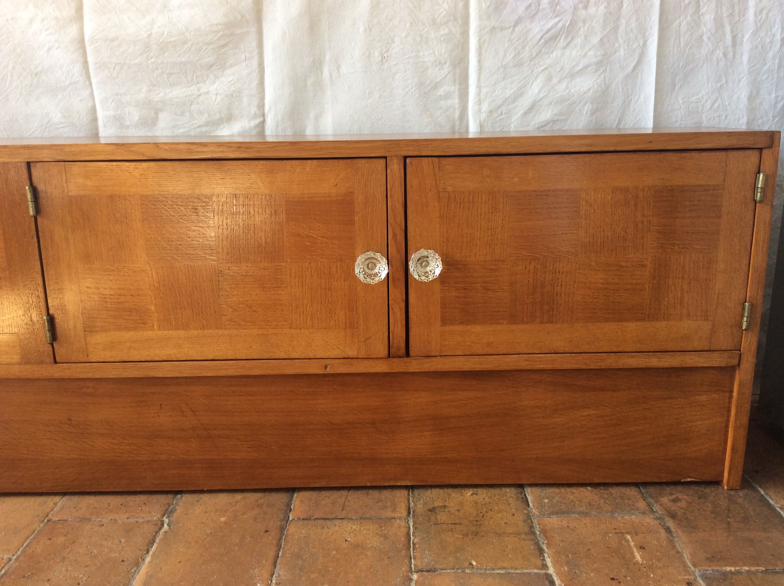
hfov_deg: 56.9
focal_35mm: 32
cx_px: 392
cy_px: 293
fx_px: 724
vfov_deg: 44.1
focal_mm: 3.3
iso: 32
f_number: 2.4
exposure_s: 1/25
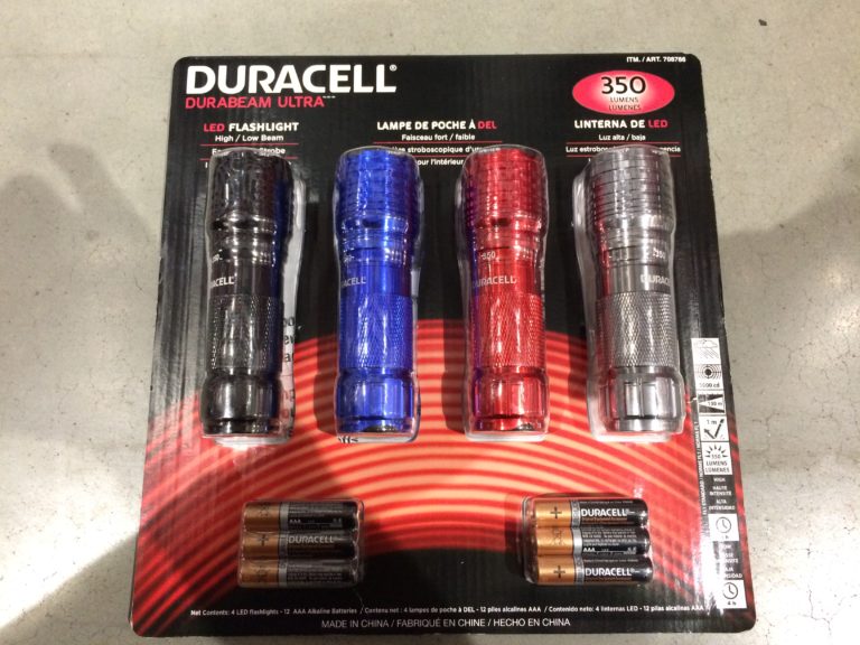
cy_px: 322
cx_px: 430
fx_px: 720
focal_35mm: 29
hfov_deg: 61.7
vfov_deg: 48.2
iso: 250
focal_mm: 4.15
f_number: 2.2
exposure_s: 1/30
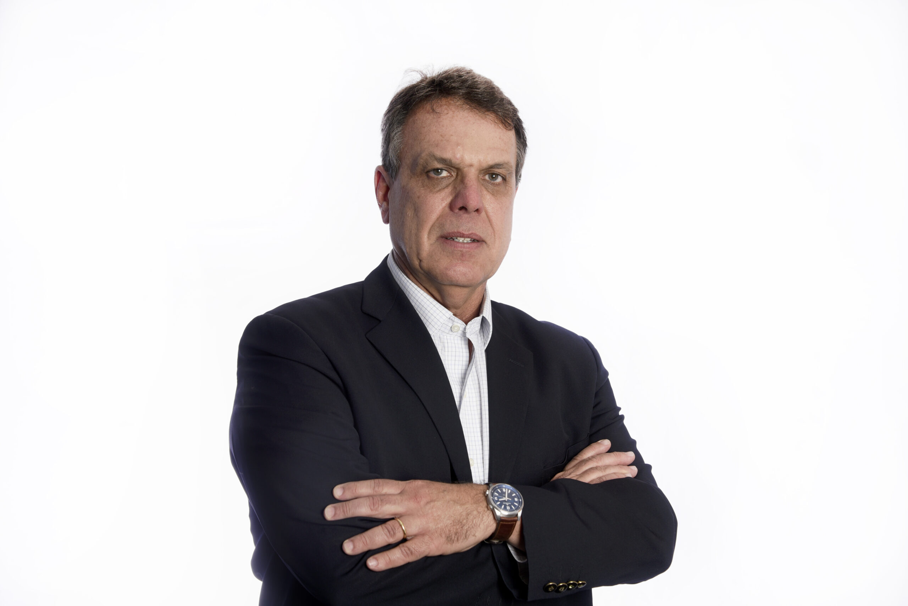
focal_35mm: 52
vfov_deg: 26.0
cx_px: 454
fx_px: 1312
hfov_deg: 38.2
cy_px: 303
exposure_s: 1/200
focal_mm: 52
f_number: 7.1
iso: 100
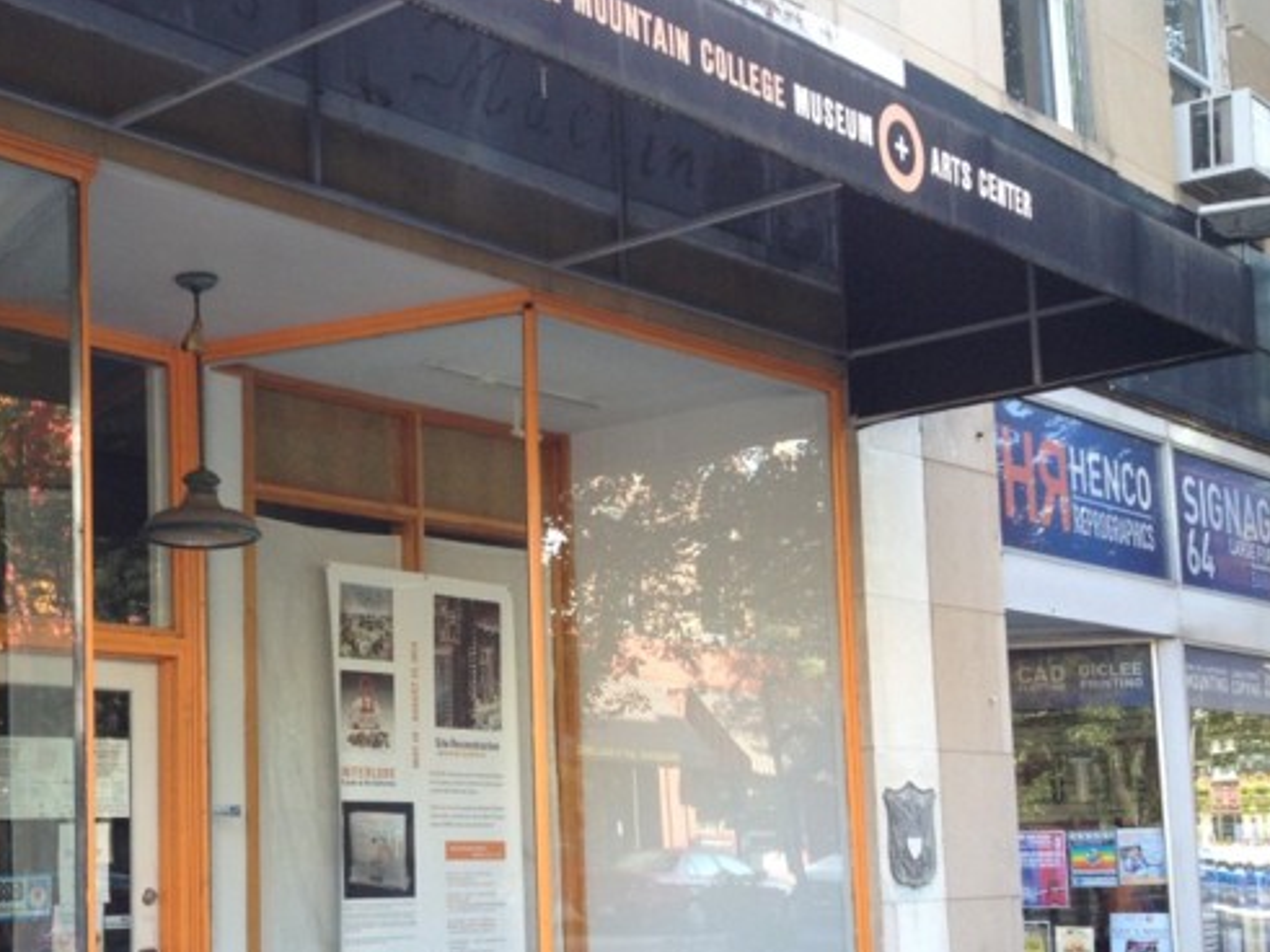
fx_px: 2091
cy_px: 629
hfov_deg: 33.0
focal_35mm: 57
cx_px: 279
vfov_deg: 25.5
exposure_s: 1/120
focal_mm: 4.28
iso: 64
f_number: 2.4
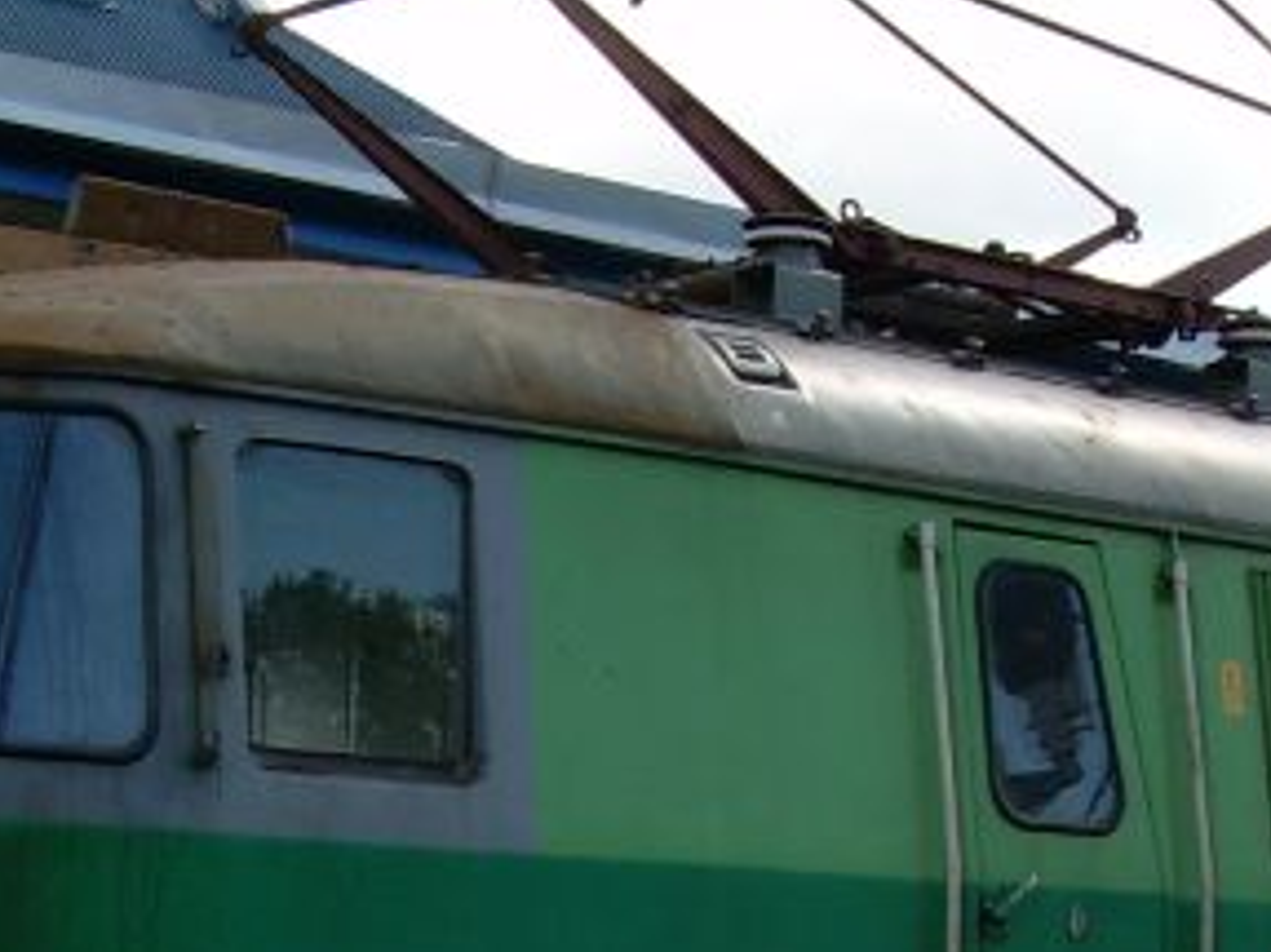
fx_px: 3890
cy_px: 925
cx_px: 691
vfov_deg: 13.8
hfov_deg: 18.6
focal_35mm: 106
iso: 50
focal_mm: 6.3
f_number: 4.6
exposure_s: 1/210
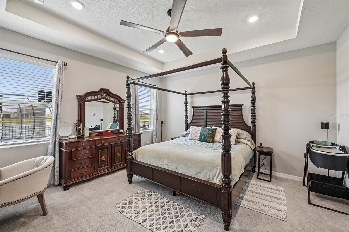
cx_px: 174
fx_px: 136
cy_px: 116
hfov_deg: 104.3
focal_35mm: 14
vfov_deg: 81.2
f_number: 8
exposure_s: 1/25
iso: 400
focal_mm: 14
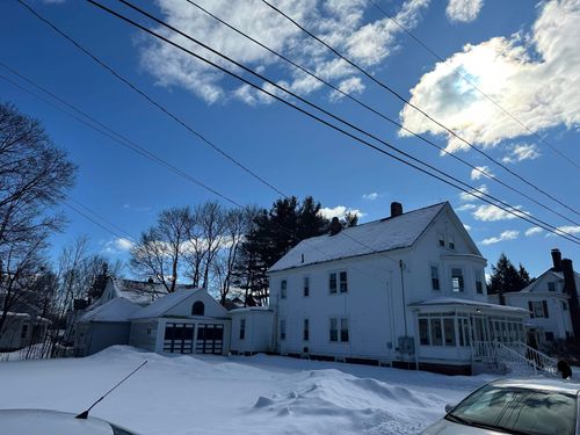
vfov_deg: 56.8
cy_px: 218
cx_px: 290
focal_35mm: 24
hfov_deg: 71.6
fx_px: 402
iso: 80
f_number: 1.78
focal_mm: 6.86
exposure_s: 1/12048
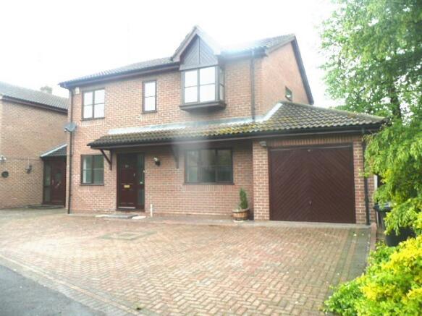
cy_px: 158
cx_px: 211
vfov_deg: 49.7
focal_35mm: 28
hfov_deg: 63.5
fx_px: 341
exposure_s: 1/80
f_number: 3.3
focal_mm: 4.6
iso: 100
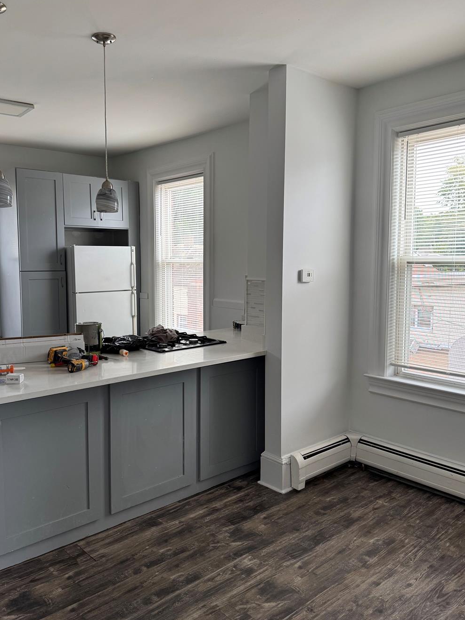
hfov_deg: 49.6
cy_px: 305
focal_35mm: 28
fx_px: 502
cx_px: 203
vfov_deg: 63.5
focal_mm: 6.76
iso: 100
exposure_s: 1/121
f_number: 1.78
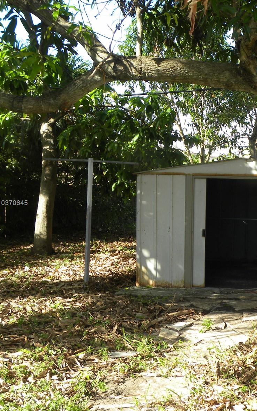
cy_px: 203
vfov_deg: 38.2
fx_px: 594
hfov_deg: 23.5
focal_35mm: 53
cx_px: 251
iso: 64
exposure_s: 1/116
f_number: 4
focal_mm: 6.6
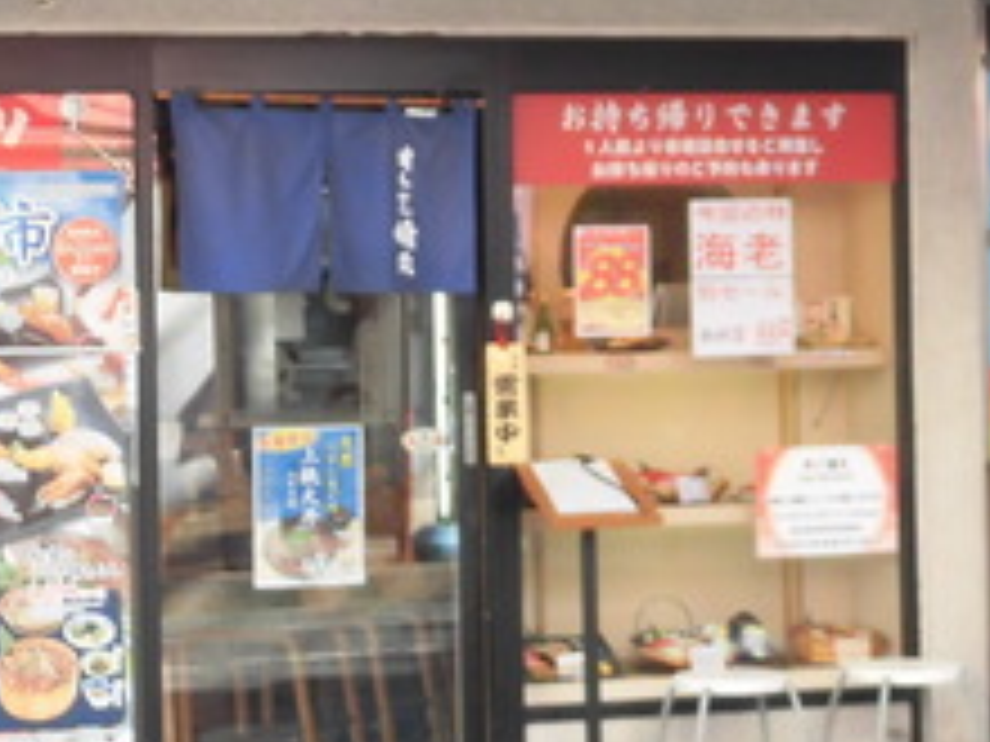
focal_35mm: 125
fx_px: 3575
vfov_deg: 11.8
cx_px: 558
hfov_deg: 15.8
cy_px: 229
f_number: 3.8
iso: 160
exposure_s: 1/60
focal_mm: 7.72
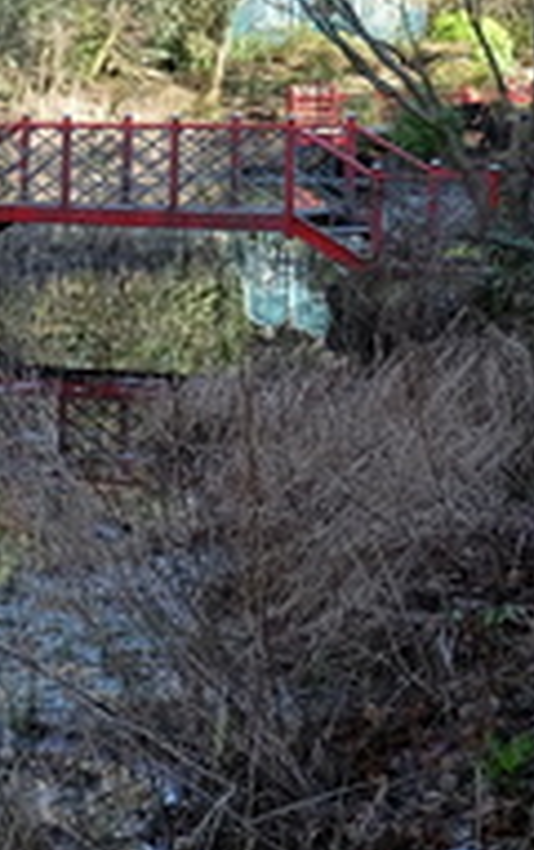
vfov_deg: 15.4
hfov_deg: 9.0
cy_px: 316
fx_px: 3132
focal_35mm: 135
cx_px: -668
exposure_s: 1/150
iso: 200
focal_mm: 21.4
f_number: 3.6
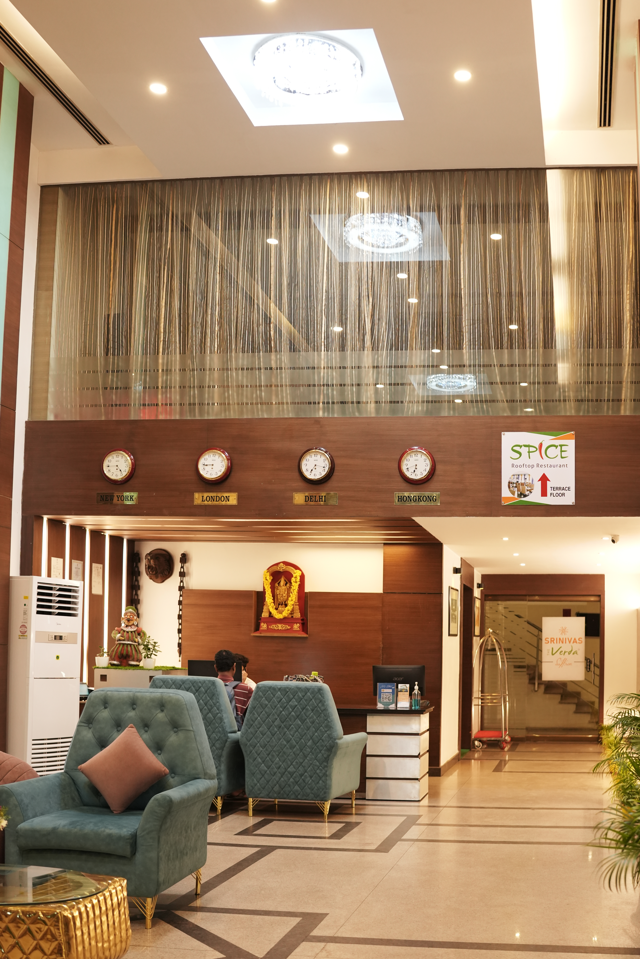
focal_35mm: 35
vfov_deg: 54.4
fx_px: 933
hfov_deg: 37.9
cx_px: 320
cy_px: 480
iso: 1600
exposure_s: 1/100
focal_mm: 35
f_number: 2.2
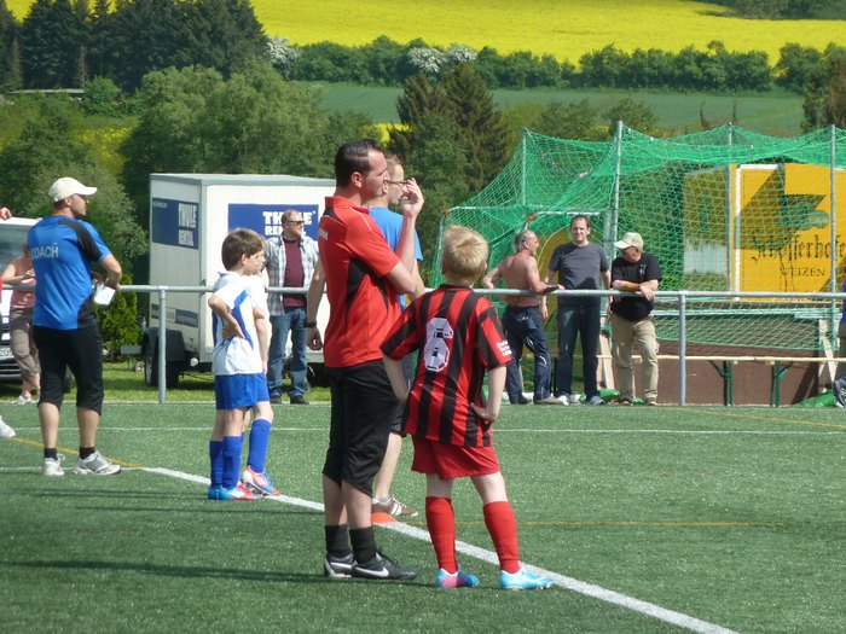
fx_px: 7332
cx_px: 423
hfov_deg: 6.6
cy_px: 317
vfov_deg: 5.0
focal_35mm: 300
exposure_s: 1/640
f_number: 4.9
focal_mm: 49.2
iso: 160
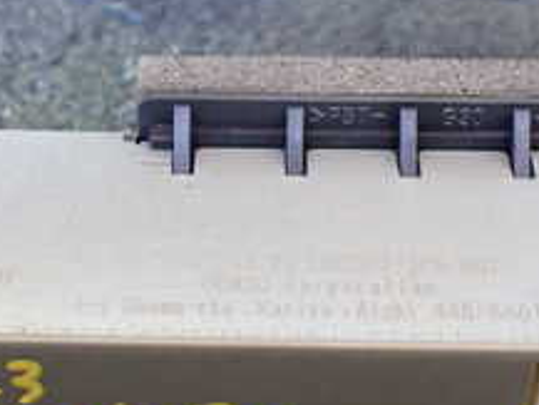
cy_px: 206
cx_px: 211
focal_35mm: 83
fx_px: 1293
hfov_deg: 23.5
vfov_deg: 17.8
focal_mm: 5.4
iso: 800
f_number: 2.3
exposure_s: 1/50
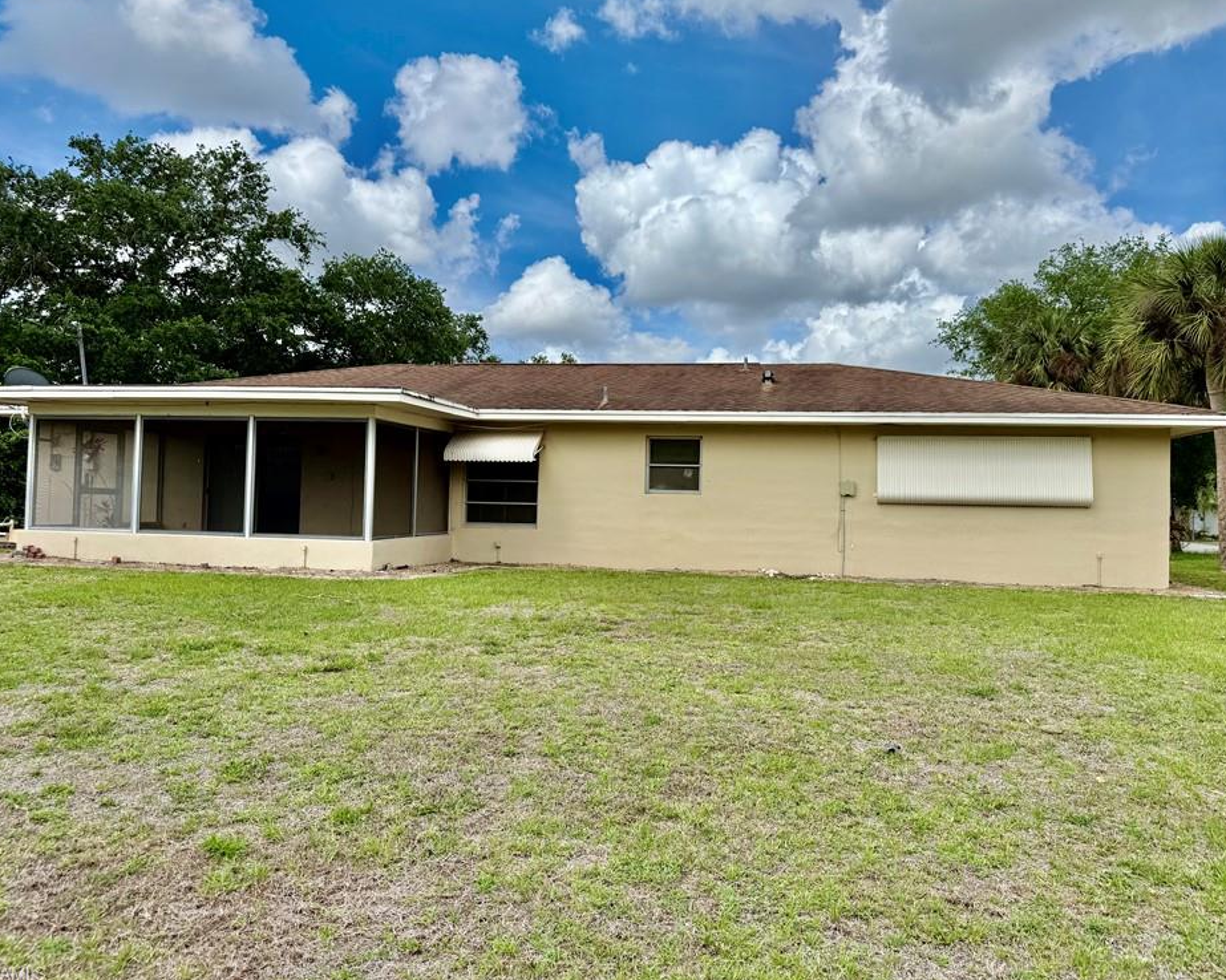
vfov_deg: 54.9
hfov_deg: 66.0
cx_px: 628
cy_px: 477
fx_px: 943
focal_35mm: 26
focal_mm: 6.76
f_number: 1.78
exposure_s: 1/5714
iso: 80
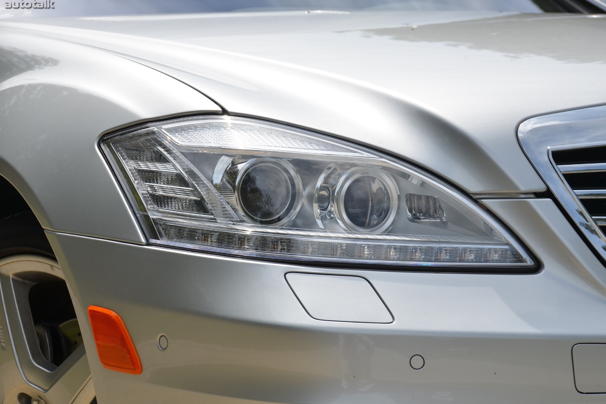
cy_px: 201
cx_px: 306
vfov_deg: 13.9
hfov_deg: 20.7
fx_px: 1658
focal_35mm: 99
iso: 400
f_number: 7.1
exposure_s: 1/2000
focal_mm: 65
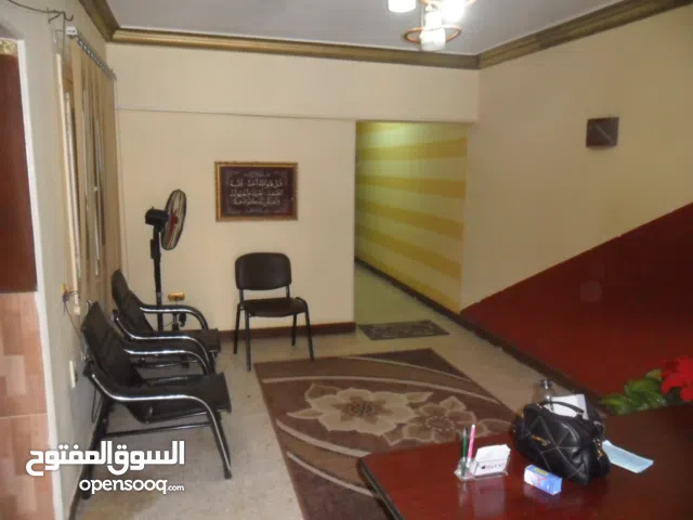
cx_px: 346
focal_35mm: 27
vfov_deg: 51.4
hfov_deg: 65.3
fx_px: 541
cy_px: 260
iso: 320
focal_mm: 4.9
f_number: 3.5
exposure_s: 1/45
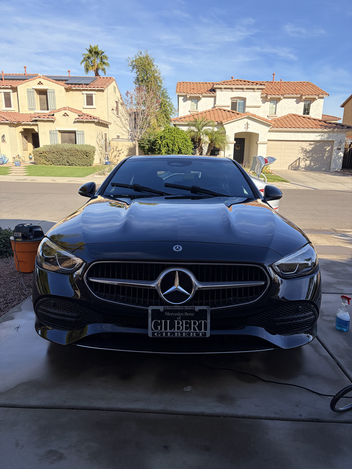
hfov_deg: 53.1
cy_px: 234
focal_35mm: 26
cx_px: 176
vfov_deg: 67.3
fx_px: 353
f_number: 1.6
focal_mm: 5.96
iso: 50
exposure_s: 1/2141
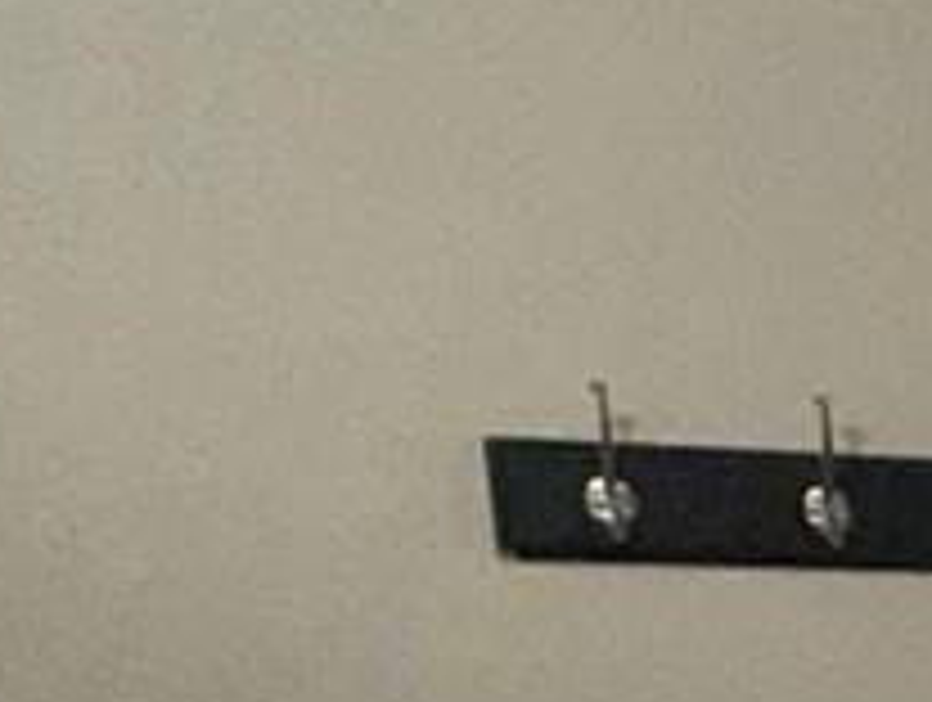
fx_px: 2913
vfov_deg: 12.8
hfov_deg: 10.6
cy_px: 1161
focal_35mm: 108
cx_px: 2958
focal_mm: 2.22
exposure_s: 1/120
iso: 50
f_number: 2.2
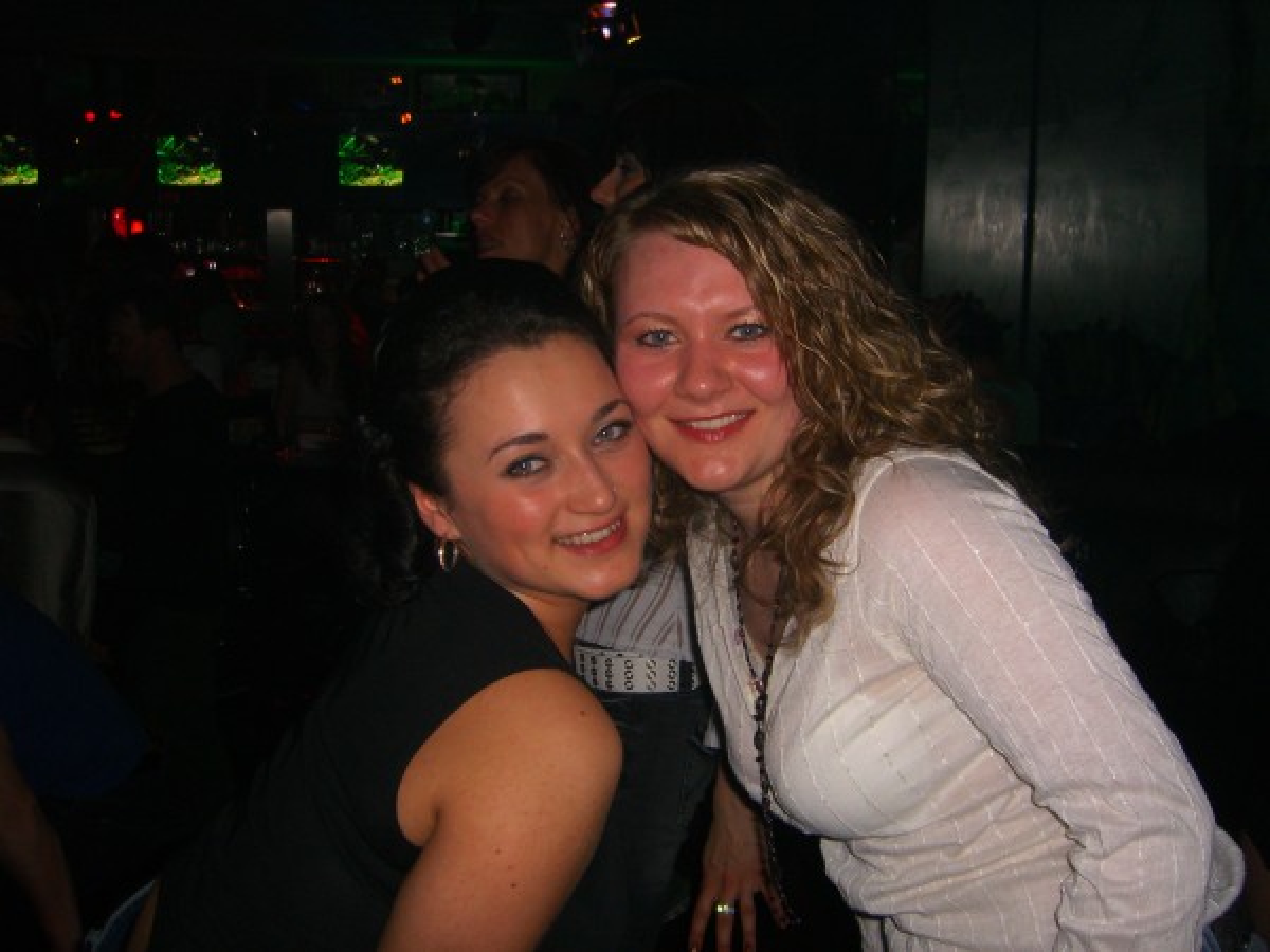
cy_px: 476
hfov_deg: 49.0
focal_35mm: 38
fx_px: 1394
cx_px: 635
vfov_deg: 37.7
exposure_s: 1/60
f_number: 2.8
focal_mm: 7.9
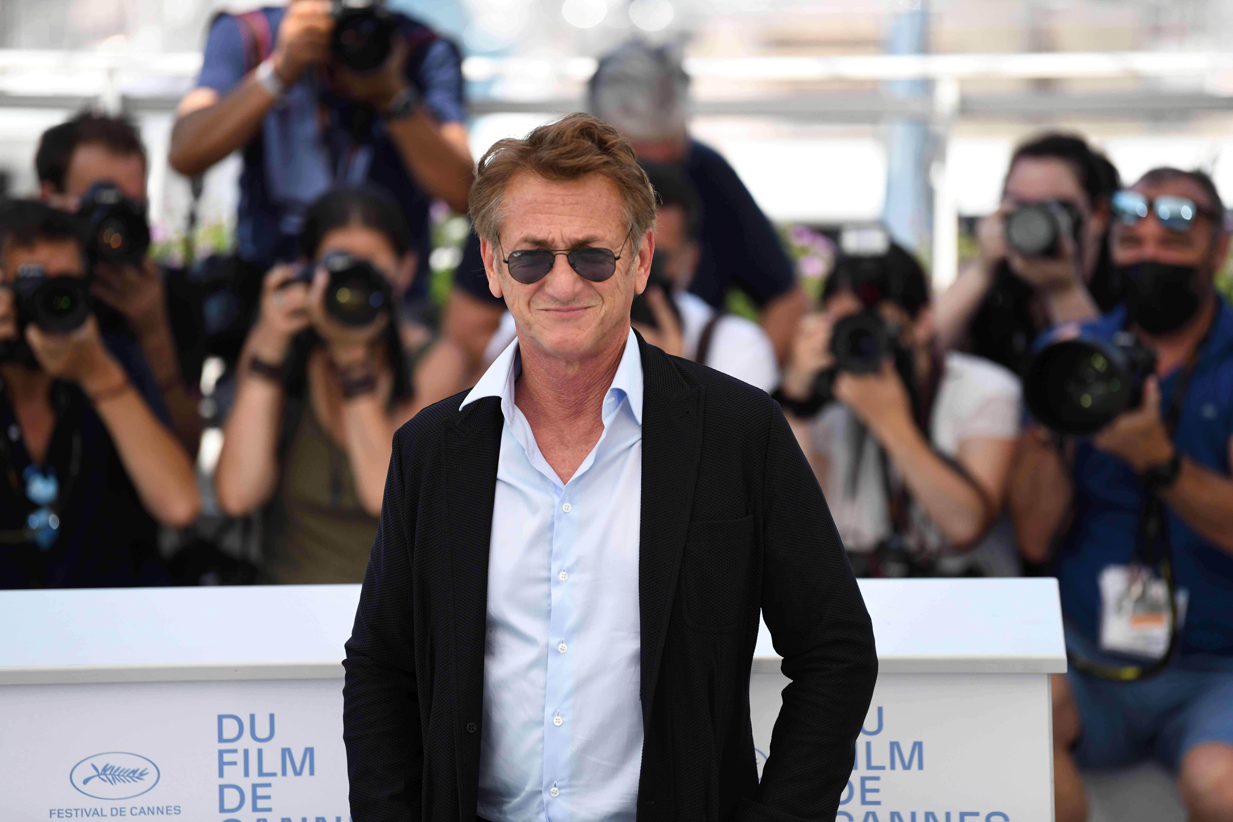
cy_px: 411
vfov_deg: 7.4
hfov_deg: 11.1
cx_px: 616
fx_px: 6336
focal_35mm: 185
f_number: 3.2
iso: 1000
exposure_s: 1/8000
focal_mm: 185
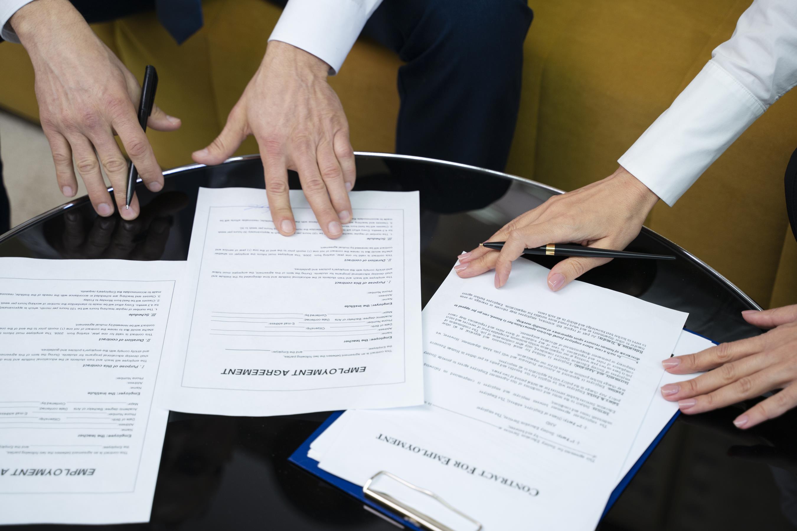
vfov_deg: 21.6
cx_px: 398
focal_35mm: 63
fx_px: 1395
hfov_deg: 31.9
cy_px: 266
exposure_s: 1/250
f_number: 3.5
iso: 500
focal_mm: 63
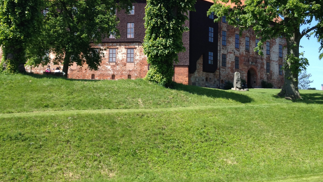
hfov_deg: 40.6
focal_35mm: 51
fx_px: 437
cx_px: 161
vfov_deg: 23.5
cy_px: 78
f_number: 2.4
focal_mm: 4.28
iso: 50
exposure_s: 1/849
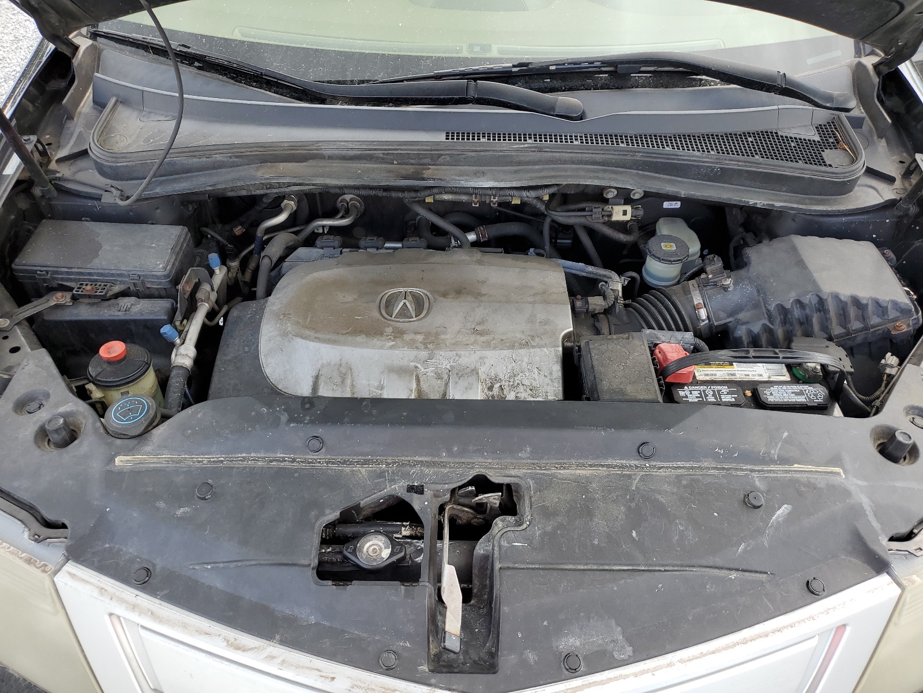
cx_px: 462
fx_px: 693
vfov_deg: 53.1
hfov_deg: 67.3
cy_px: 346
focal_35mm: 26
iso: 50
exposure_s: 1/333
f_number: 1.5
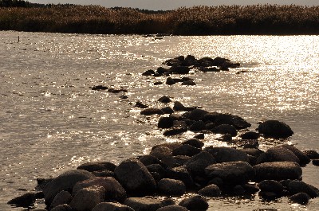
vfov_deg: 13.0
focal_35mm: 105
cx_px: 160
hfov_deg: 19.5
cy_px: 106
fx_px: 929
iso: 250
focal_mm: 70
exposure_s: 1/640
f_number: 18
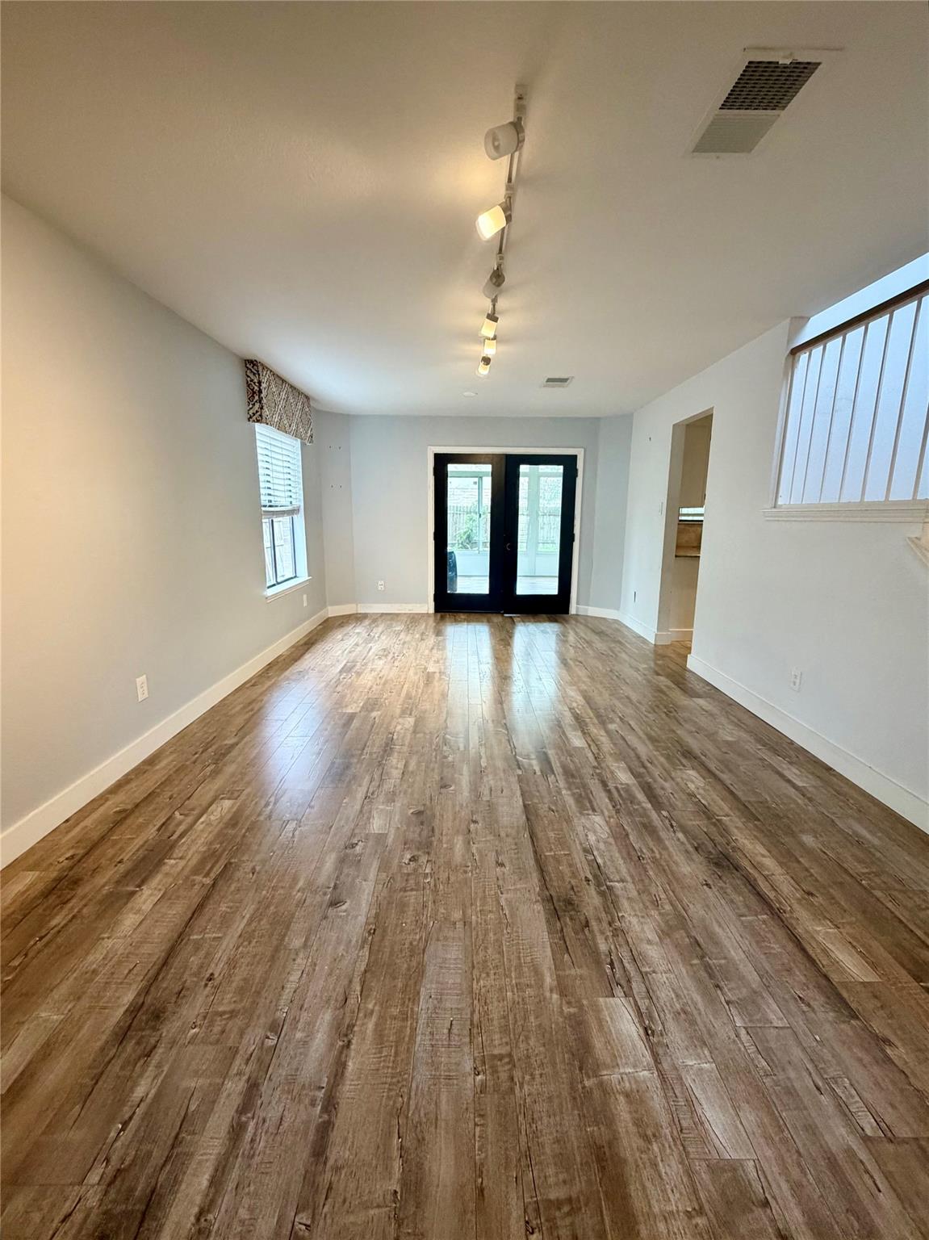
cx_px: 464
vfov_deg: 102.1
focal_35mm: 14
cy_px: 620
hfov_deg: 85.6
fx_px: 501
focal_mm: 2.22
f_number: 2.2
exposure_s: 1/60
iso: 200
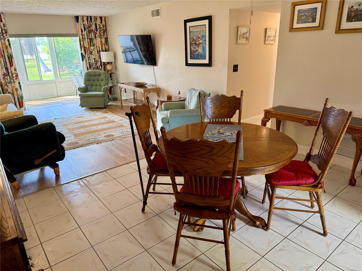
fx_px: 251
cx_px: 181
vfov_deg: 56.8
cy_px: 136
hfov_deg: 71.6
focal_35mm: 24
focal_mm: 6.76
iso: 250
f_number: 1.78
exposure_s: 1/60
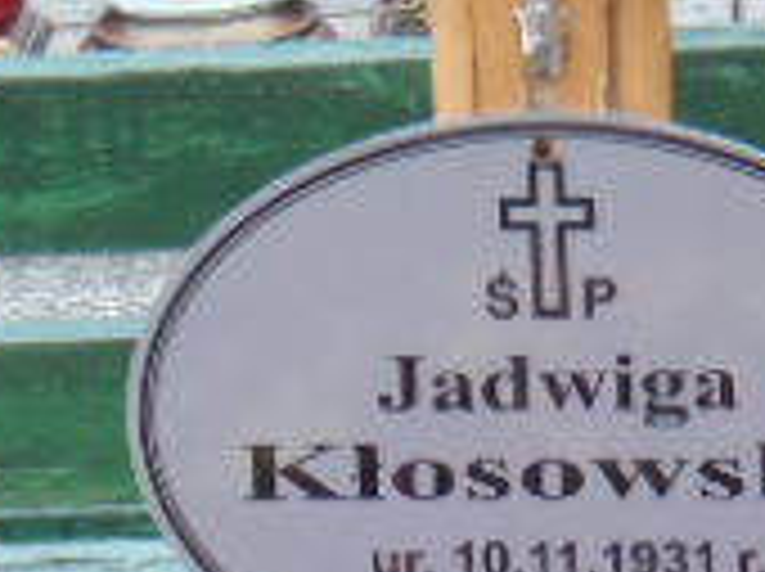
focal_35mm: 275
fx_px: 6069
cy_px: 968
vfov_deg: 5.3
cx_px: 508
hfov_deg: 7.2
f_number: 4
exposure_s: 1/60
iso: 160
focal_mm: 13.18
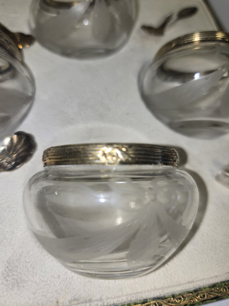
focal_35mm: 23
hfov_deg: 58.8
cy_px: 153
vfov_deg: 74.0
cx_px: 114
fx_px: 203
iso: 40
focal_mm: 5.4
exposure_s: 1/100
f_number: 1.8
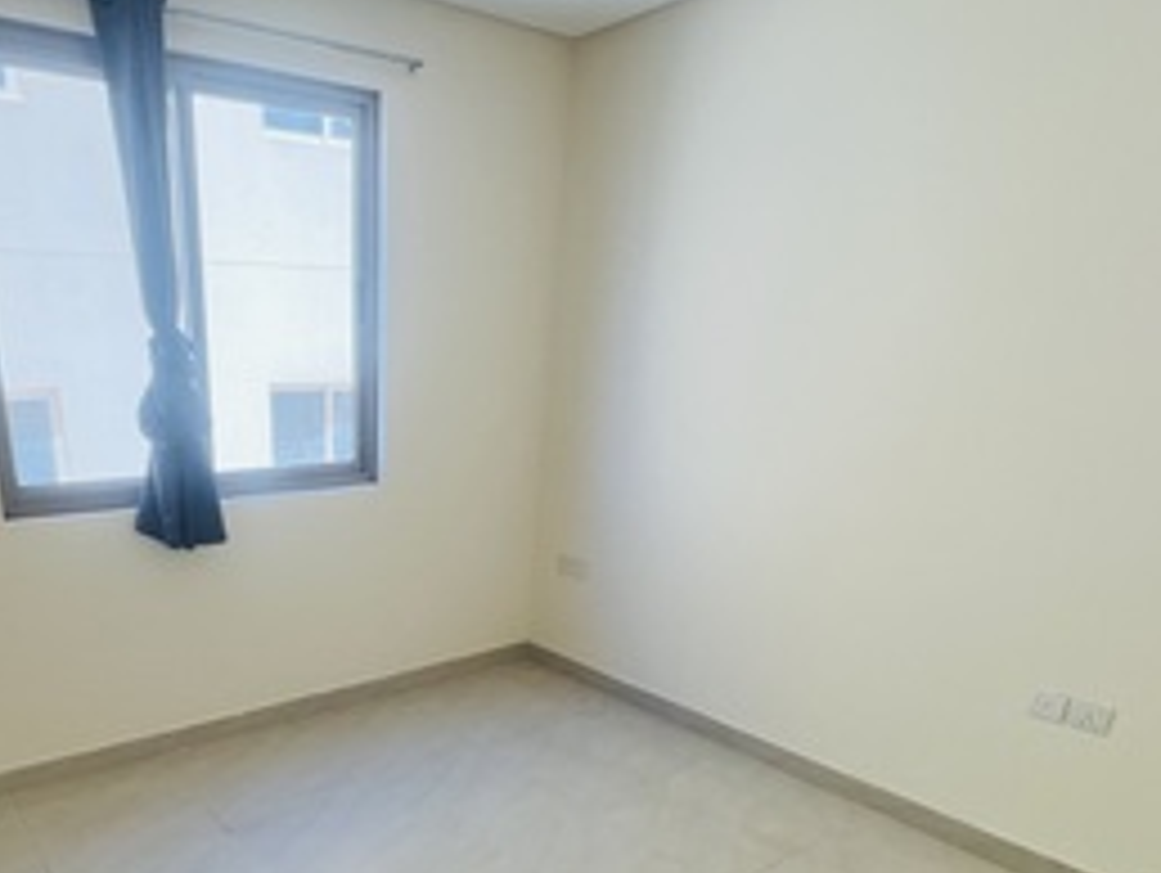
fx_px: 772
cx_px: 371
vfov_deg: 55.8
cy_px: 664
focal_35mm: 23
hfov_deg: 71.3
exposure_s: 1/99
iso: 100
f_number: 1.8
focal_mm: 1.57
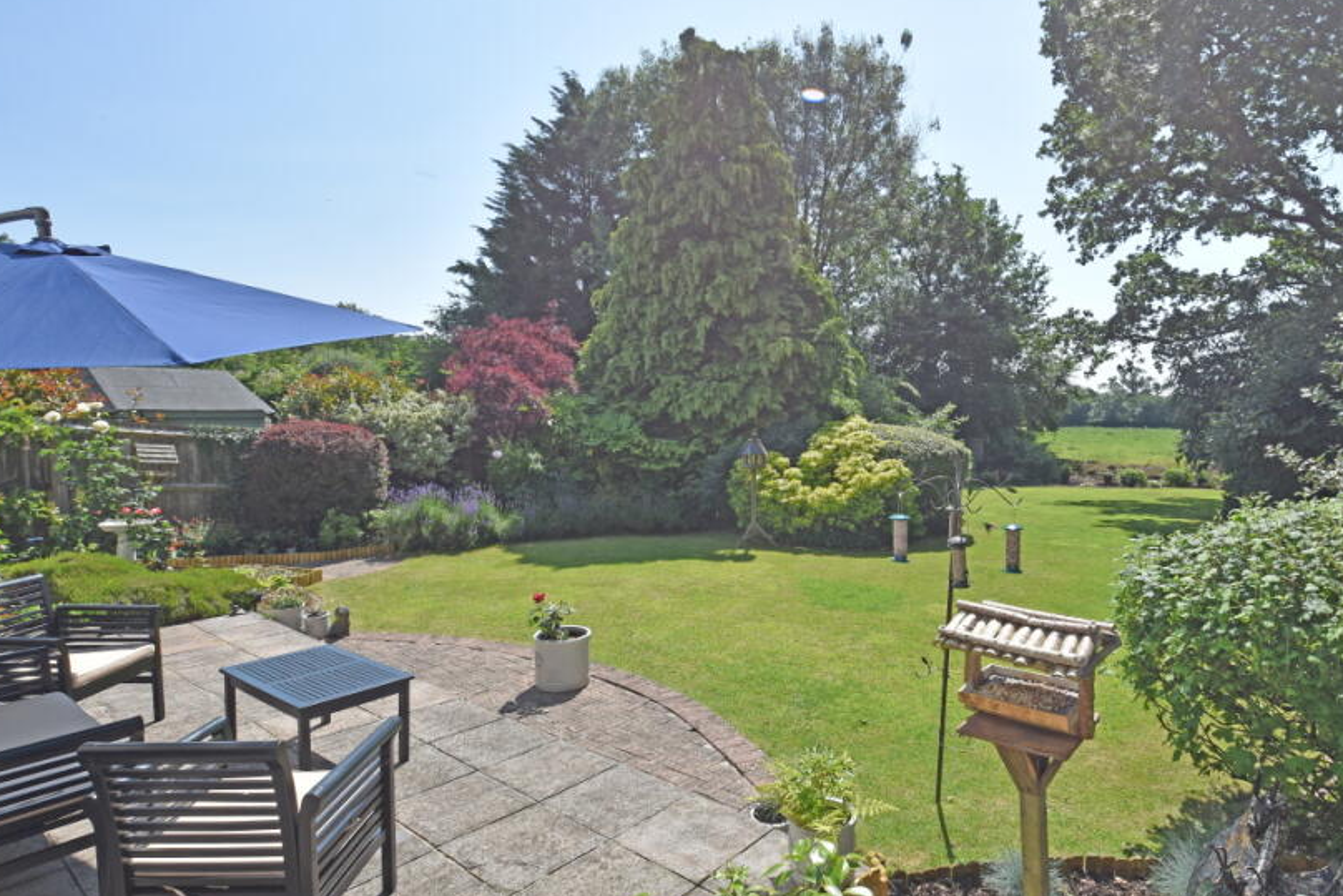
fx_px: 709
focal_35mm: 19
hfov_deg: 86.3
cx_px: 775
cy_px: 436
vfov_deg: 64.6
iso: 110
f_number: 8
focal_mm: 10
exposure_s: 1/250
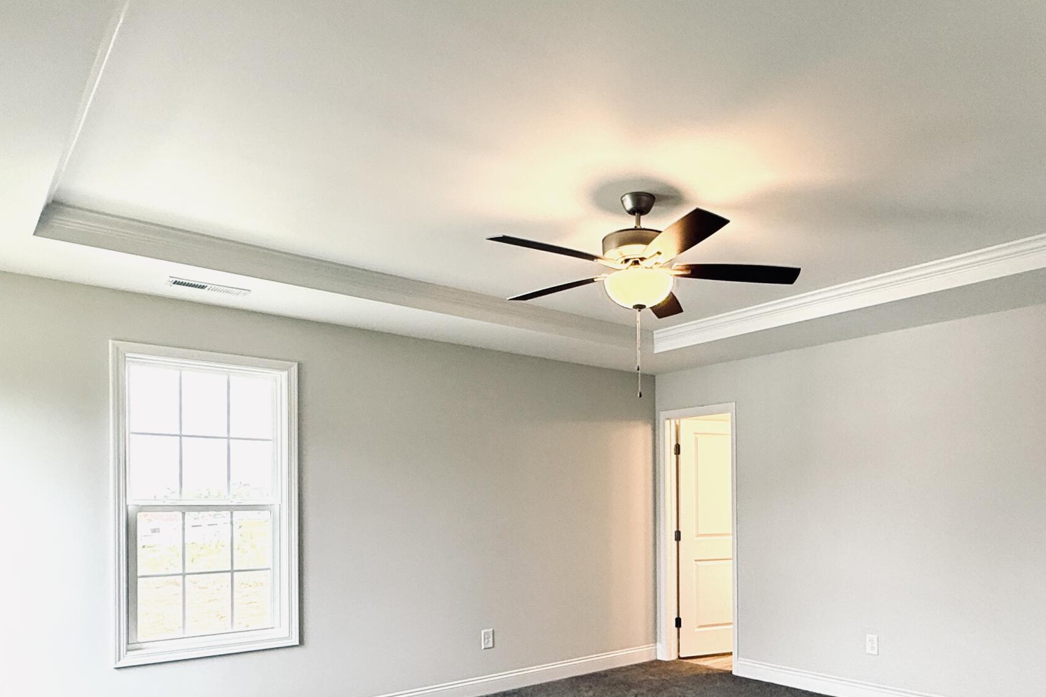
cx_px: 663
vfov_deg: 48.1
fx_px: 755
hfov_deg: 68.2
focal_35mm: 26
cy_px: 502
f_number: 2.2
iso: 160
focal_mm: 2.22
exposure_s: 1/120
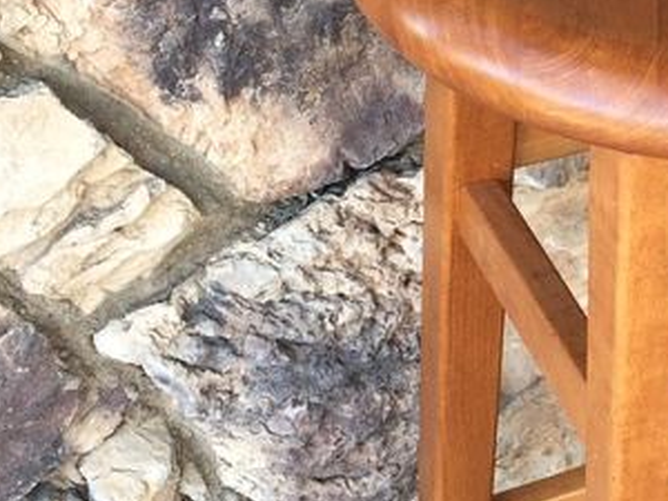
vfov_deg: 16.3
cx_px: 813
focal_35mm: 90
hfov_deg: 20.3
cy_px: 411
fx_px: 1737
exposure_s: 1/60
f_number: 2.2
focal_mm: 4.12
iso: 40
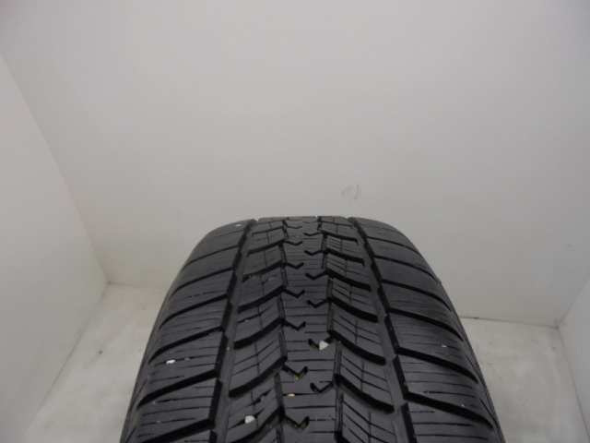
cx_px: 295
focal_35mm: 26
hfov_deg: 67.3
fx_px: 443
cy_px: 222
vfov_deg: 53.1
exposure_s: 1/30
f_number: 3.5
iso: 100
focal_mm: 4.6
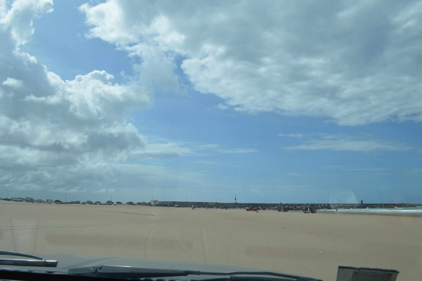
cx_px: 211
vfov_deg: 47.8
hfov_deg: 67.4
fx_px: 316
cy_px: 140
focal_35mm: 27
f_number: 10
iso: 100
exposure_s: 1/400
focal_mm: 18
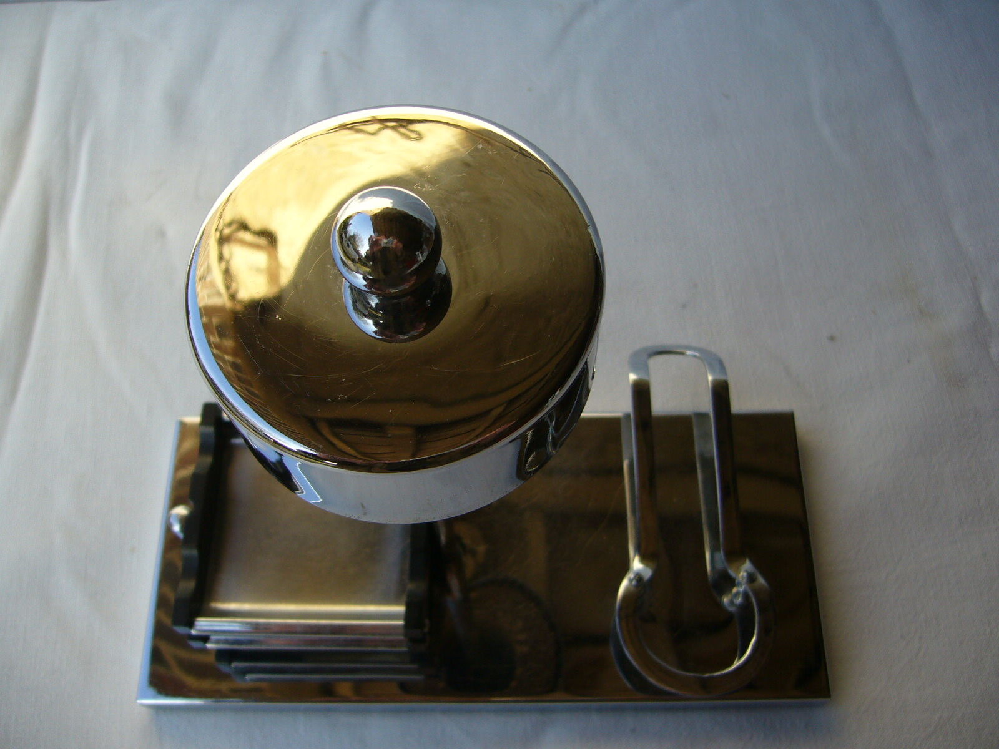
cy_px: 374
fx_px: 1010
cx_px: 500
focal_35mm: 35
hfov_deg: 52.6
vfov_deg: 40.7
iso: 80
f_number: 2.8
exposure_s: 1/320
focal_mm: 5.8
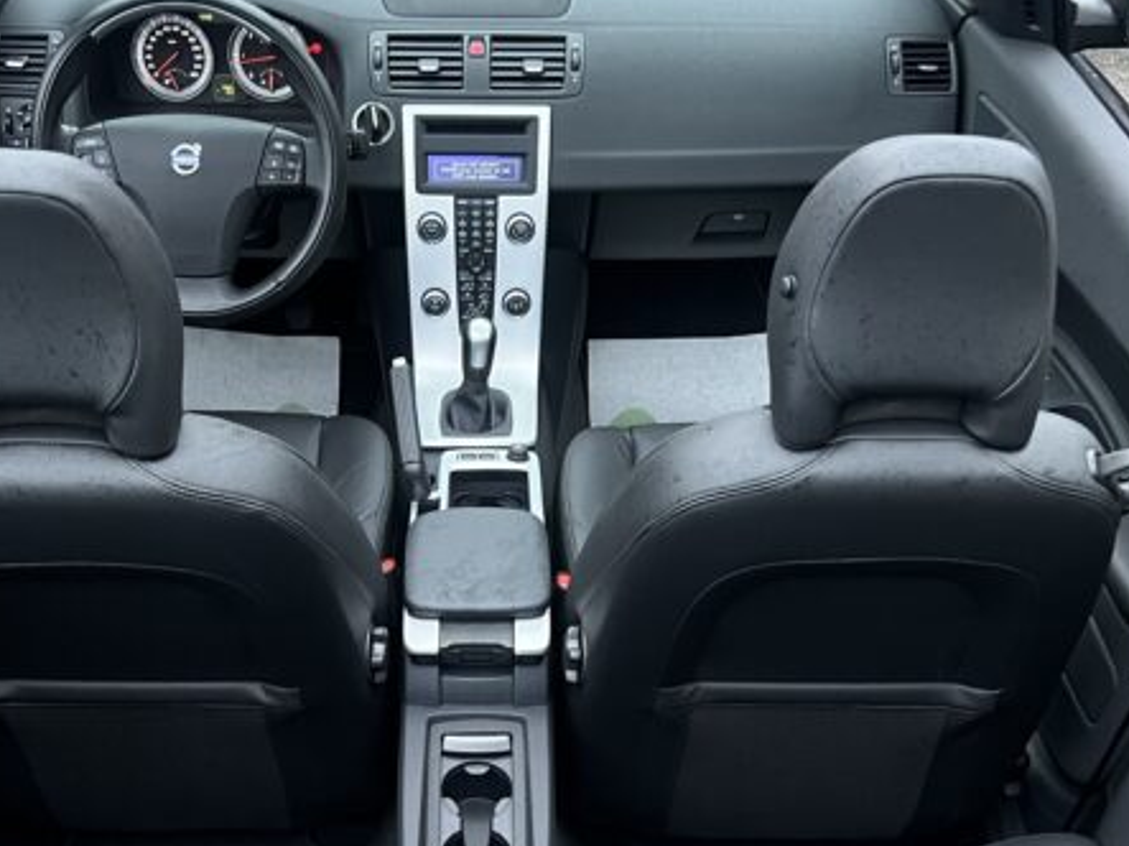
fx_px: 1532
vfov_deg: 29.8
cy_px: 736
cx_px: 510
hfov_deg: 40.4
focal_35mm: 47
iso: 200
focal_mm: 5.7
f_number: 1.5
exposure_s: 1/60
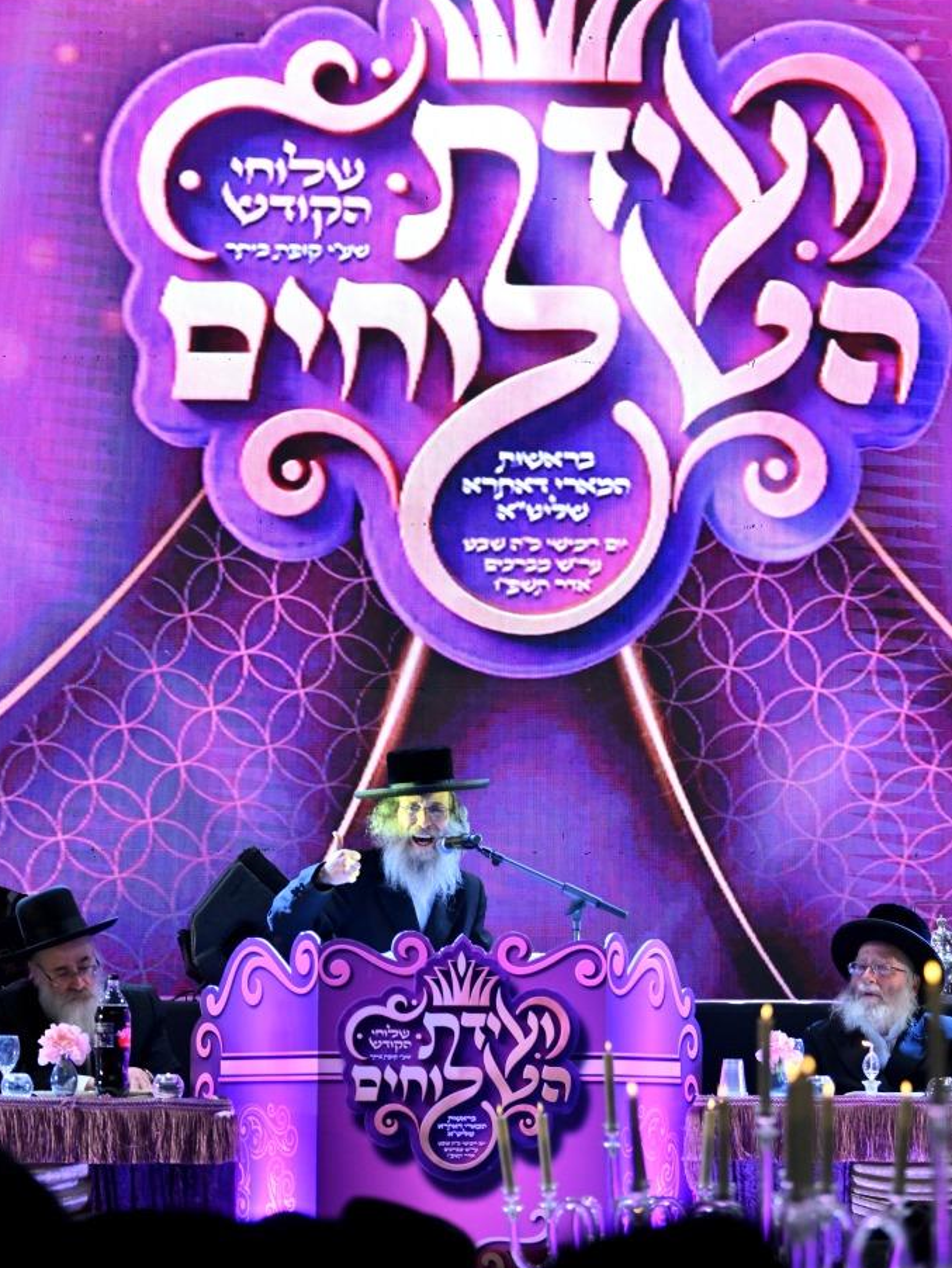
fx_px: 6597
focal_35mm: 180
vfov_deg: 11.0
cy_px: 612
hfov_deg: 8.3
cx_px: 474
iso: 200
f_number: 2.8
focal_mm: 110
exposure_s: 1/125
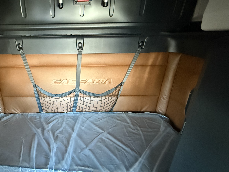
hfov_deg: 70.7
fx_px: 152
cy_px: 99
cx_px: 68
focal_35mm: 23
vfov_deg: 58.6
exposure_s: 1/54
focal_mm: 2.22
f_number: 2.2
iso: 1250
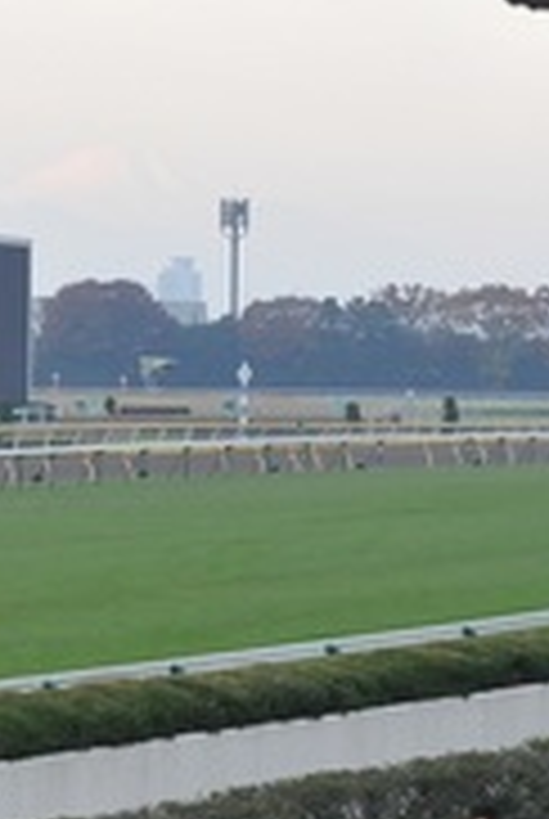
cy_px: 493
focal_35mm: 230
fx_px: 5241
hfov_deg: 6.0
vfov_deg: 8.9
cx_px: -45
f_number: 8
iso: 1000
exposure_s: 1/250
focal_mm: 70
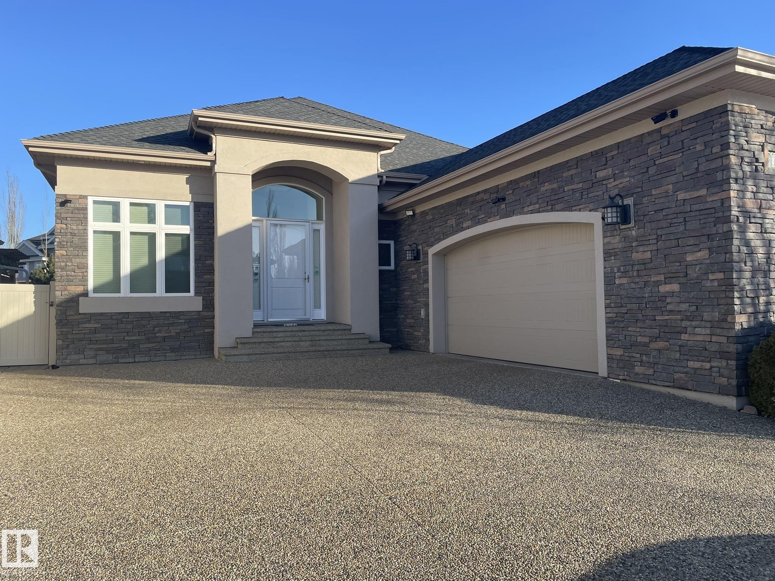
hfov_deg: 67.3
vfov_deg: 53.1
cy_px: 290
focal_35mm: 26
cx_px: 388
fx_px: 582
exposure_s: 1/1595
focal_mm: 4.2
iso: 32
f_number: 1.6
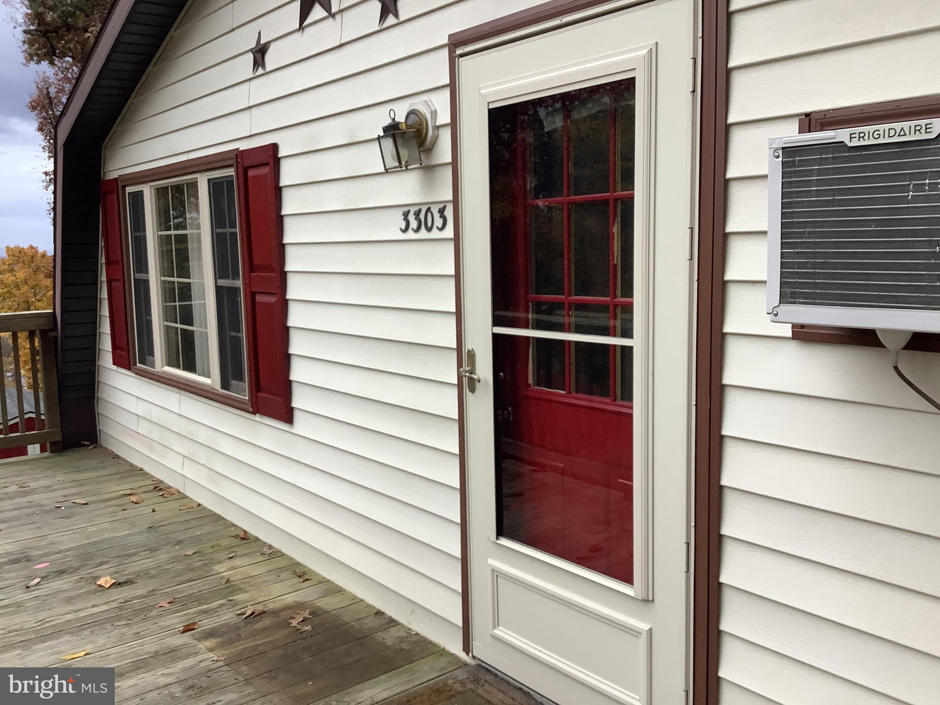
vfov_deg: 45.4
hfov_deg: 58.4
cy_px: 352
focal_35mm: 31
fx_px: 842
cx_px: 470
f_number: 2.4
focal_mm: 3.3
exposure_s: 1/120
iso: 80
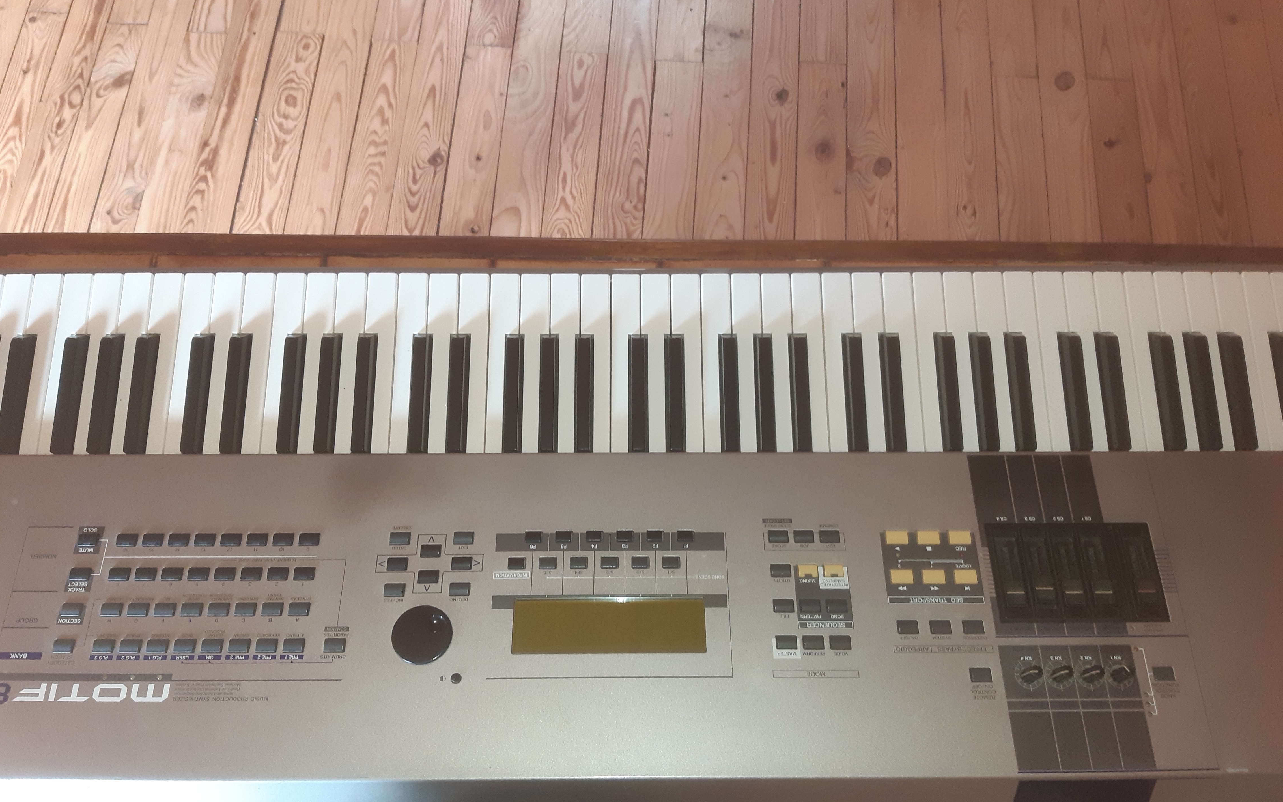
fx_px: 979
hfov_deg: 66.5
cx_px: 636
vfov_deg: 44.5
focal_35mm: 28
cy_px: 433
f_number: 1.7
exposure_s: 1/50
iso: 250
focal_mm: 3.92
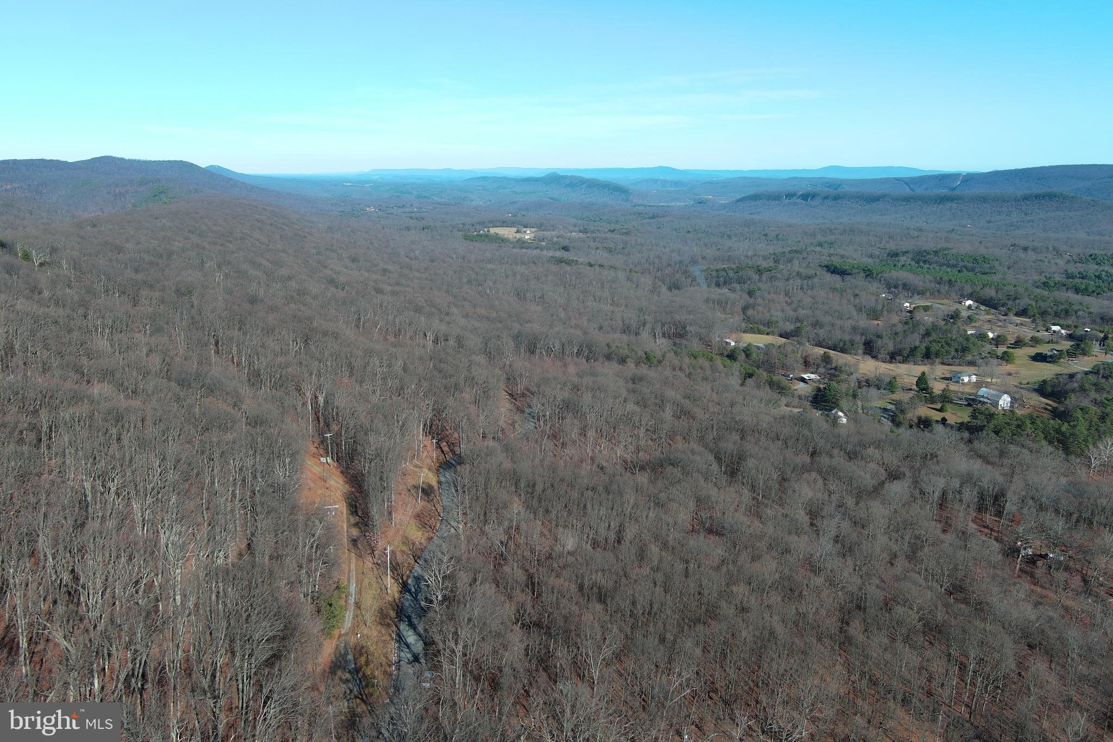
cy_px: 371
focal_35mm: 29
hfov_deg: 63.7
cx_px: 556
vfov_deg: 45.0
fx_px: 896
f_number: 2.8
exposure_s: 1/945
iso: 100
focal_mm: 10.57
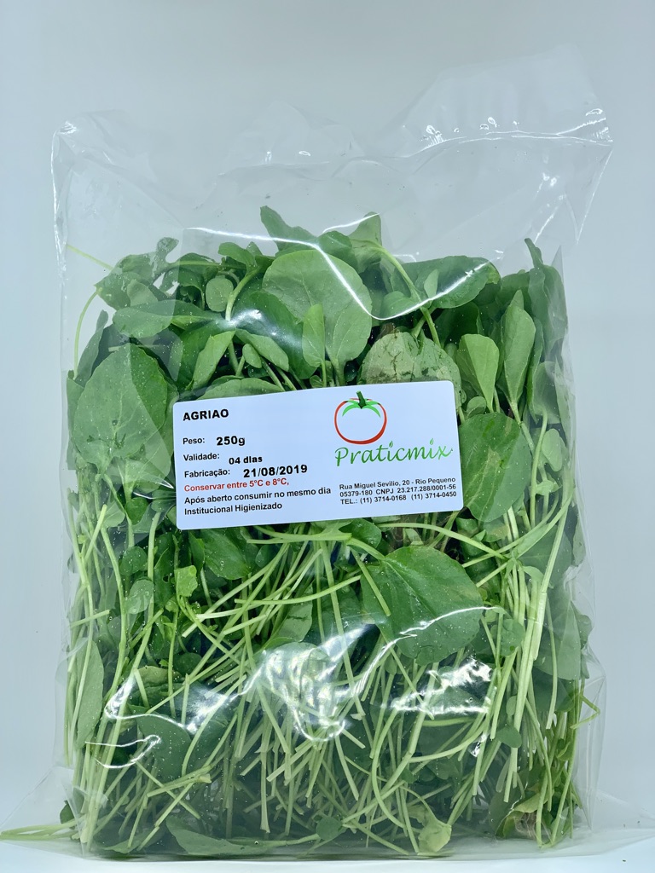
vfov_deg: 36.8
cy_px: 436
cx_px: 328
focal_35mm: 52
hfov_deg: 28.0
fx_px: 1312
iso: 16
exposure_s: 1/448
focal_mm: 6
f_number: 2.4
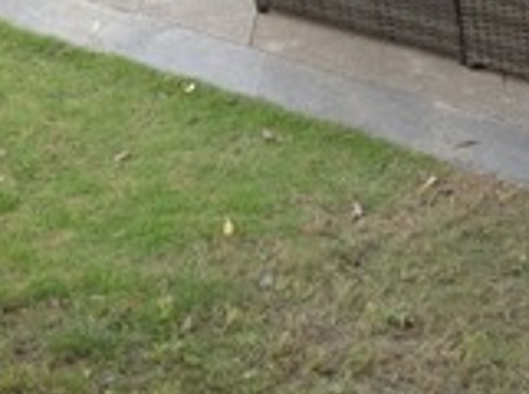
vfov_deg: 12.1
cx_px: 905
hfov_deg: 14.7
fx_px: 1830
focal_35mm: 120
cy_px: -11
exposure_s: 1/60
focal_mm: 4.28
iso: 50
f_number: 2.4
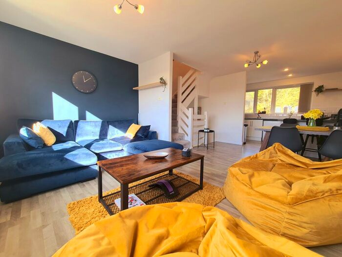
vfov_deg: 89.9
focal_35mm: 13
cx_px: 171
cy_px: 128
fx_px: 128
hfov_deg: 106.2
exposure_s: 1/100
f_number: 2.2
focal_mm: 2.22
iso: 64
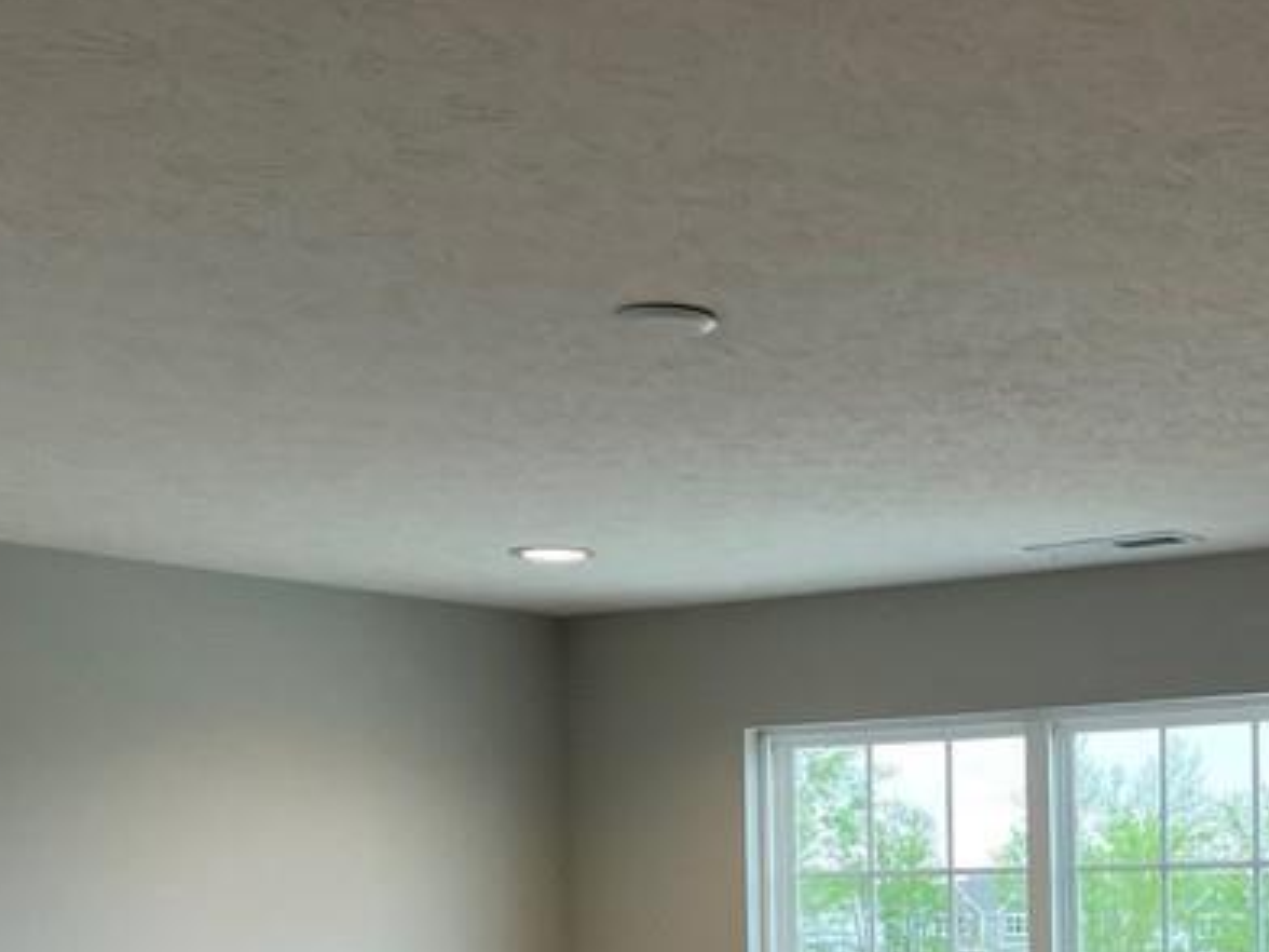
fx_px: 2493
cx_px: 1140
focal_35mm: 68
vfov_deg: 20.7
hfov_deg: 27.5
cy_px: 1014
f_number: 1.6
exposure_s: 1/120
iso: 80
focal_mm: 4.2
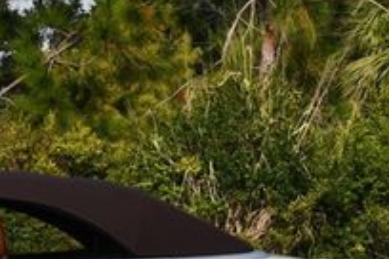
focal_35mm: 201
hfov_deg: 10.0
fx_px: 2172
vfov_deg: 6.8
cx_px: -107
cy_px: 202
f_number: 9
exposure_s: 1/320
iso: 100
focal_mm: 32
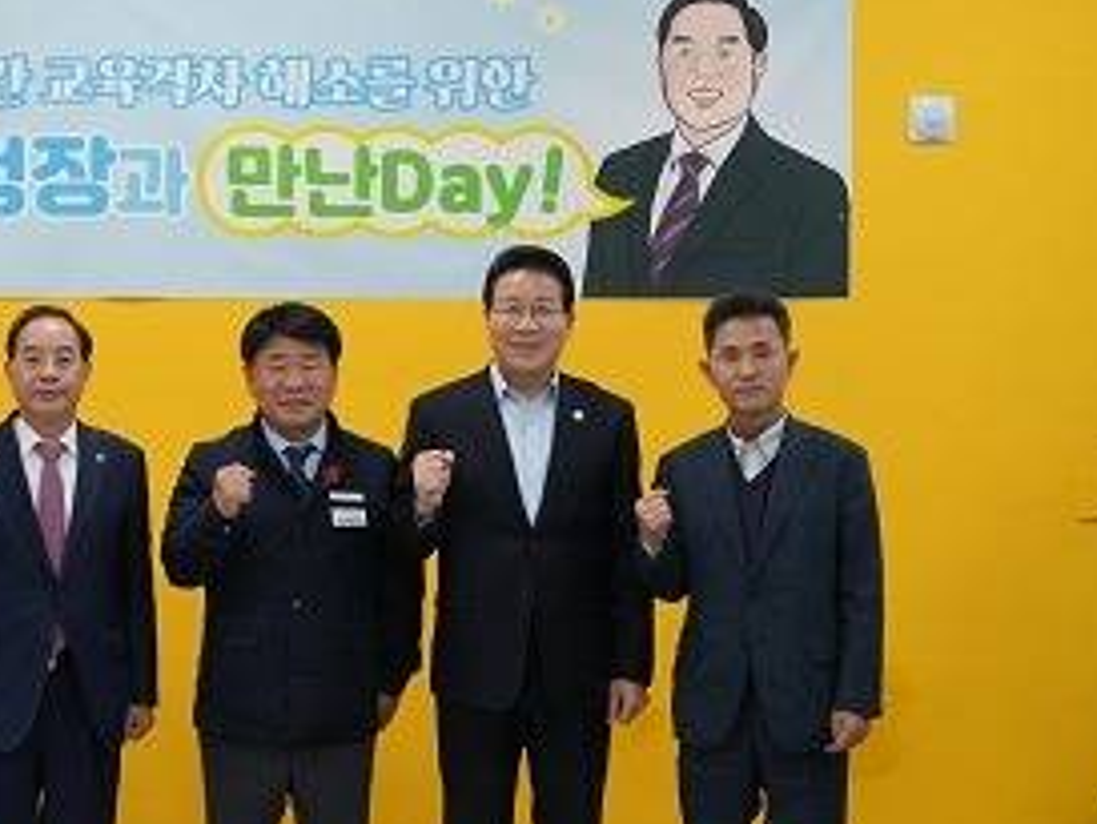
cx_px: 64
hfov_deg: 26.3
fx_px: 2251
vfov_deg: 20.7
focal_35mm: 71
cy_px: 408
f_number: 5.6
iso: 1000
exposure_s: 1/100
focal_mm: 36
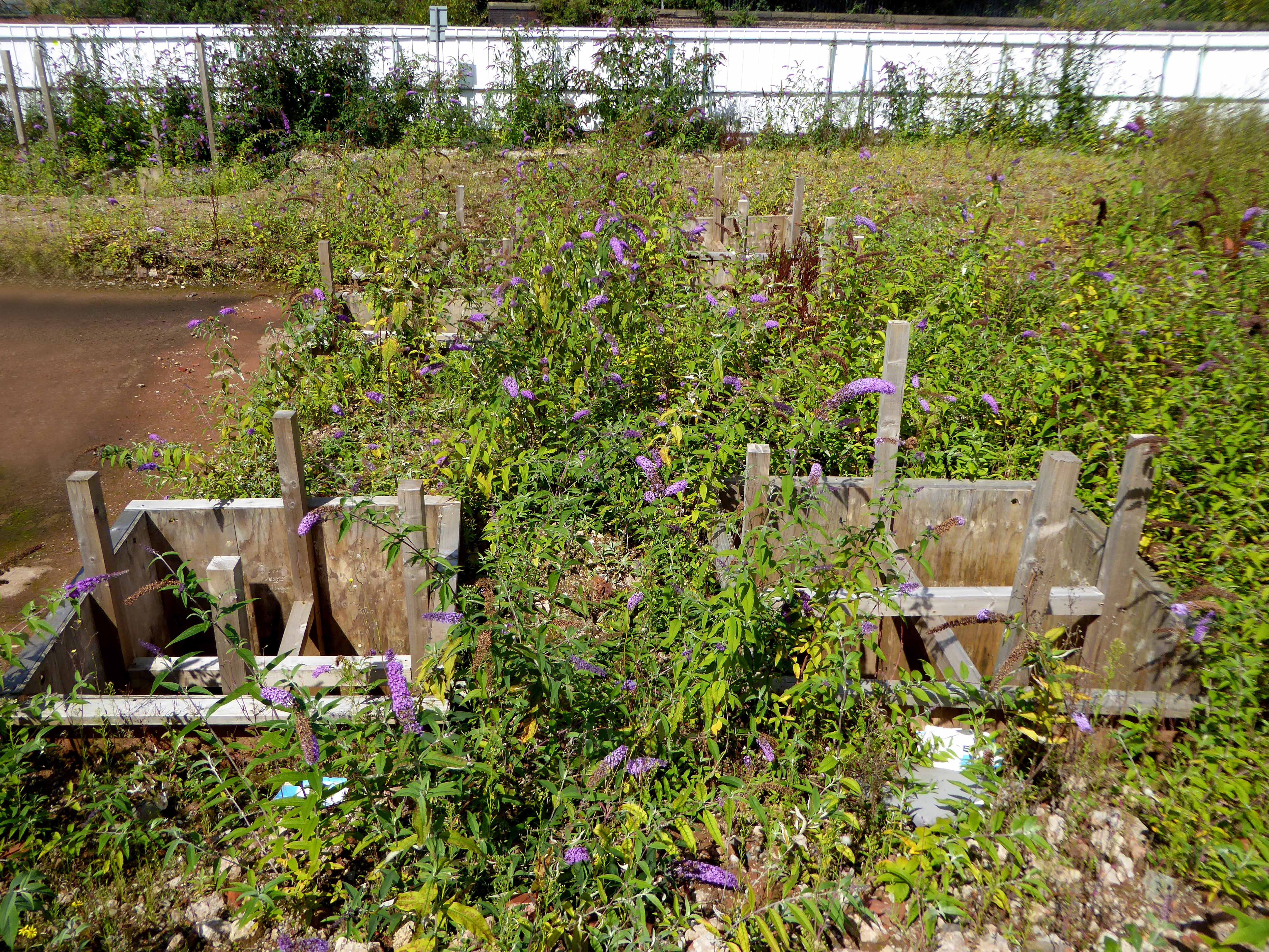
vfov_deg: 51.4
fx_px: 990
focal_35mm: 27
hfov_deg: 65.3
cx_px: 634
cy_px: 476
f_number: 3.4
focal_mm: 4.7
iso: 100
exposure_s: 1/800
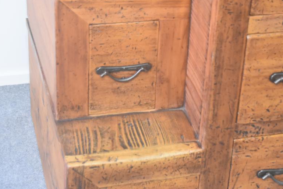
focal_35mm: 110
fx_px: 865
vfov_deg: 12.5
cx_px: 192
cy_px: 84
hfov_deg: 18.5
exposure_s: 1/60
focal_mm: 52
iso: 5600
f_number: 4.8
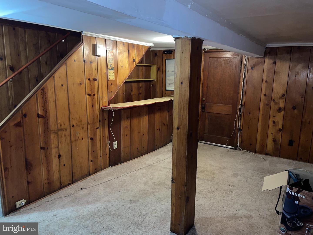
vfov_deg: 53.1
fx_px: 235
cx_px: 156
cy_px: 118
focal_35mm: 26
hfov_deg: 67.3
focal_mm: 4.2
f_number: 1.6
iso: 80
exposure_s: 1/4
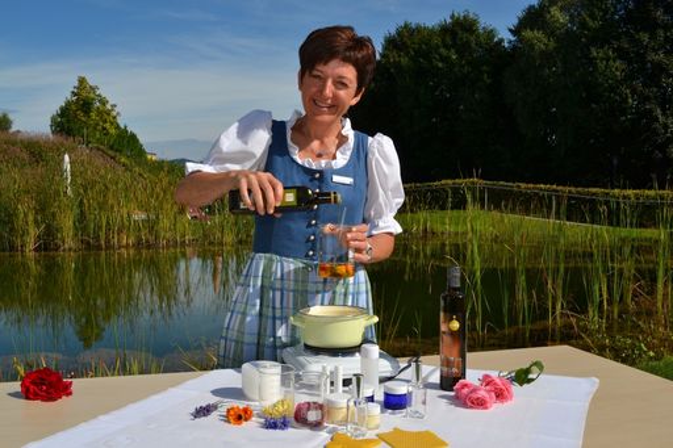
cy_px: 224
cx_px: 336
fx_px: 673
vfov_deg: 36.8
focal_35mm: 36
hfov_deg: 53.1
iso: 100
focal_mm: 24
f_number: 11
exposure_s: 1/200
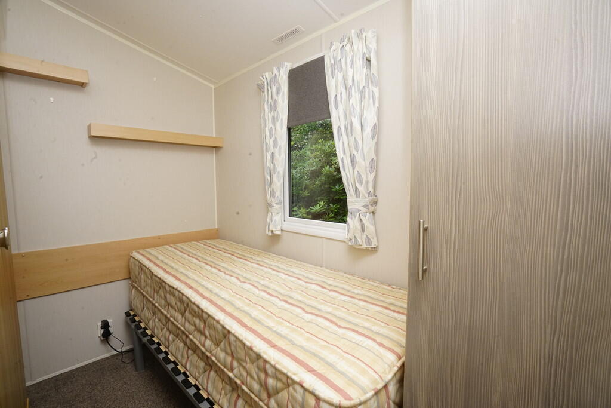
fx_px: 272
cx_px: 306
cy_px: 204
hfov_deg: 96.7
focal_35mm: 16
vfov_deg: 73.8
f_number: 16
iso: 1600
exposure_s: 1/60
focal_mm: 16
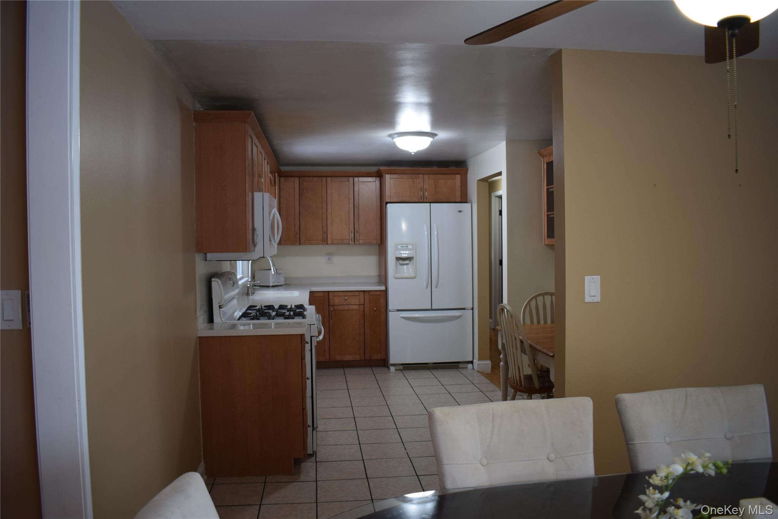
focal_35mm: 27
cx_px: 389
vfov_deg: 47.9
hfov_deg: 67.4
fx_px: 583
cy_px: 260
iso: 500
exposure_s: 1/60
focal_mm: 18
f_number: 4
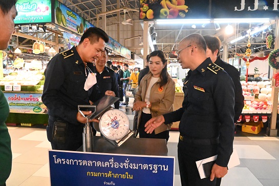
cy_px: 93
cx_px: 140
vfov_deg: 53.1
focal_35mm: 24
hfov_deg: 73.8
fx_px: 186
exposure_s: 1/200
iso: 45600
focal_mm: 24
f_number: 14
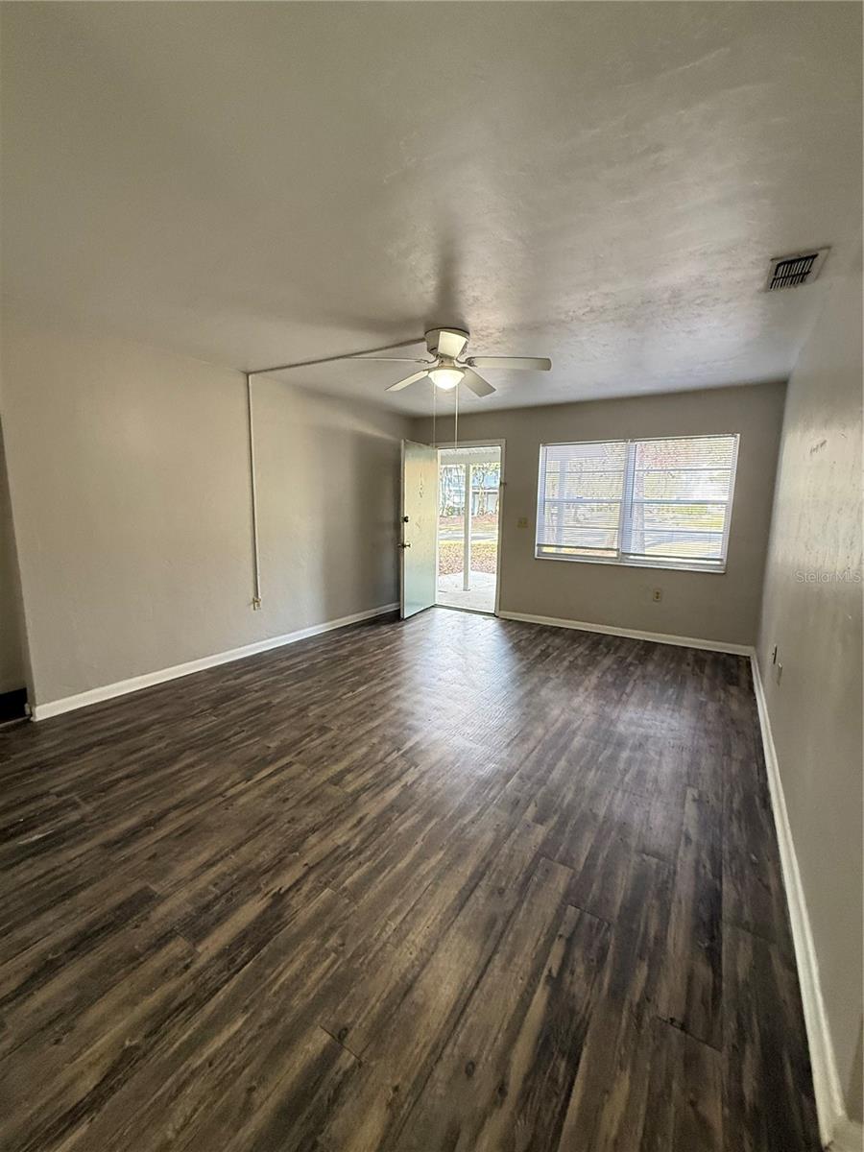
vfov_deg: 102.1
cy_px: 576
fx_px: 466
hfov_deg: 85.7
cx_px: 432
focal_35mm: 14
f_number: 2.2
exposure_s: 1/120
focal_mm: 2.22
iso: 400
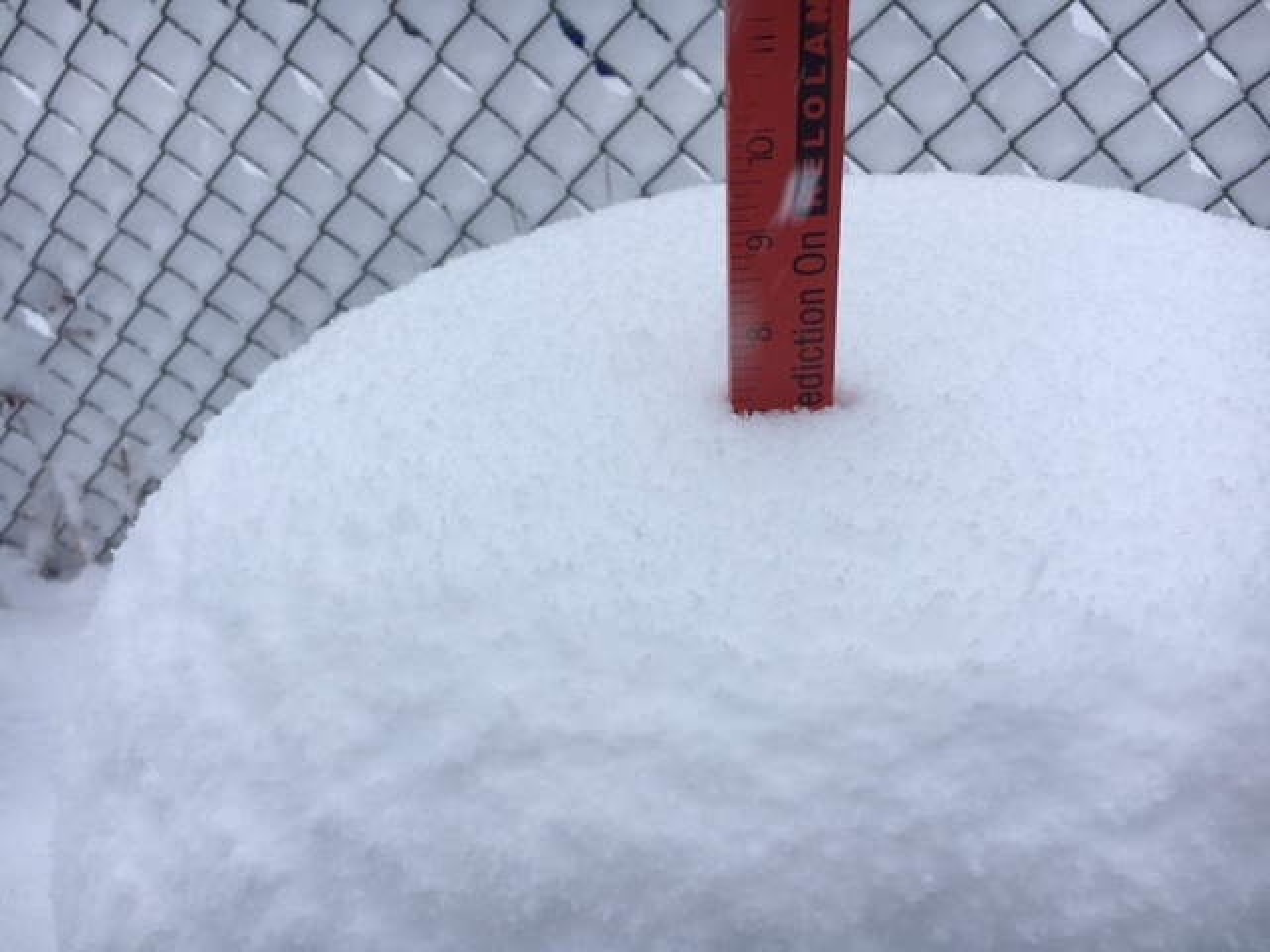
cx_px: 635
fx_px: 1064
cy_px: 476
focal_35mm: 29
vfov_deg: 48.2
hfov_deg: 61.7
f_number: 2.2
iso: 25
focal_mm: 4.15
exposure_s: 1/458
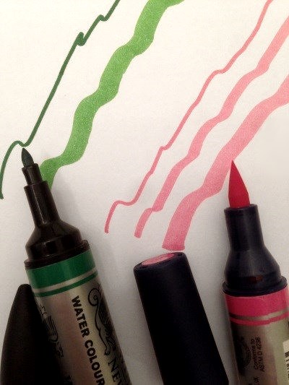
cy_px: 192
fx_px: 367
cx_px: 144
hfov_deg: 43.0
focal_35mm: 33
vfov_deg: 55.3
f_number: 2.4
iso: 125
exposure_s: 1/20
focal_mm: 4.12
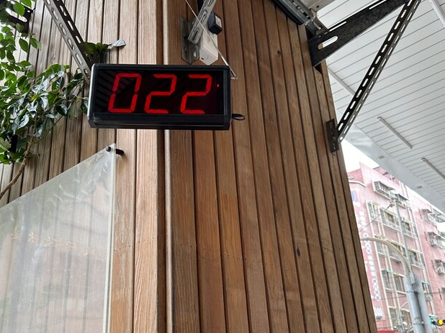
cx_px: 184
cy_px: 201
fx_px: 424
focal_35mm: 33
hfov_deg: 55.1
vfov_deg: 42.7
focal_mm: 6.86
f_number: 1.78
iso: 64
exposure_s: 1/121
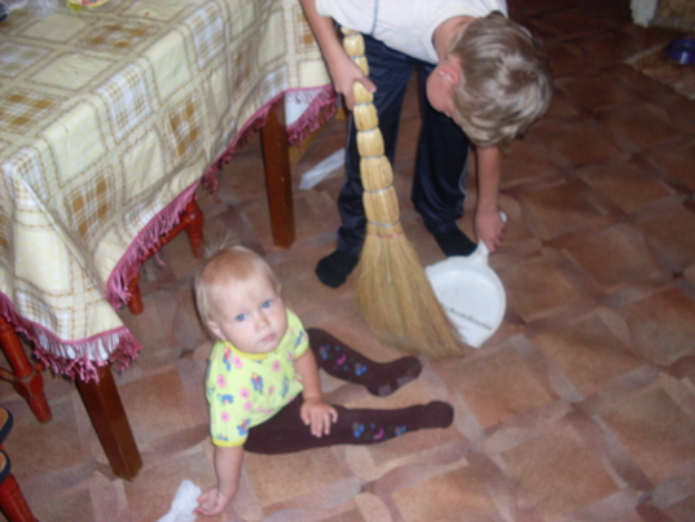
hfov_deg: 49.0
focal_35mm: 38
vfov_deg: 37.8
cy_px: 261
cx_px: 348
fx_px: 763
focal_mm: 6.3
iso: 100
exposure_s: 1/45
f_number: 2.8
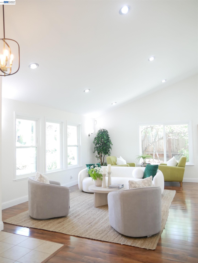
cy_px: 132
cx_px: 99
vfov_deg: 63.4
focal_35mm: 28
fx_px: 213
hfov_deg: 49.8
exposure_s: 1/60
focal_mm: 14
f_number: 3.5
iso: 640
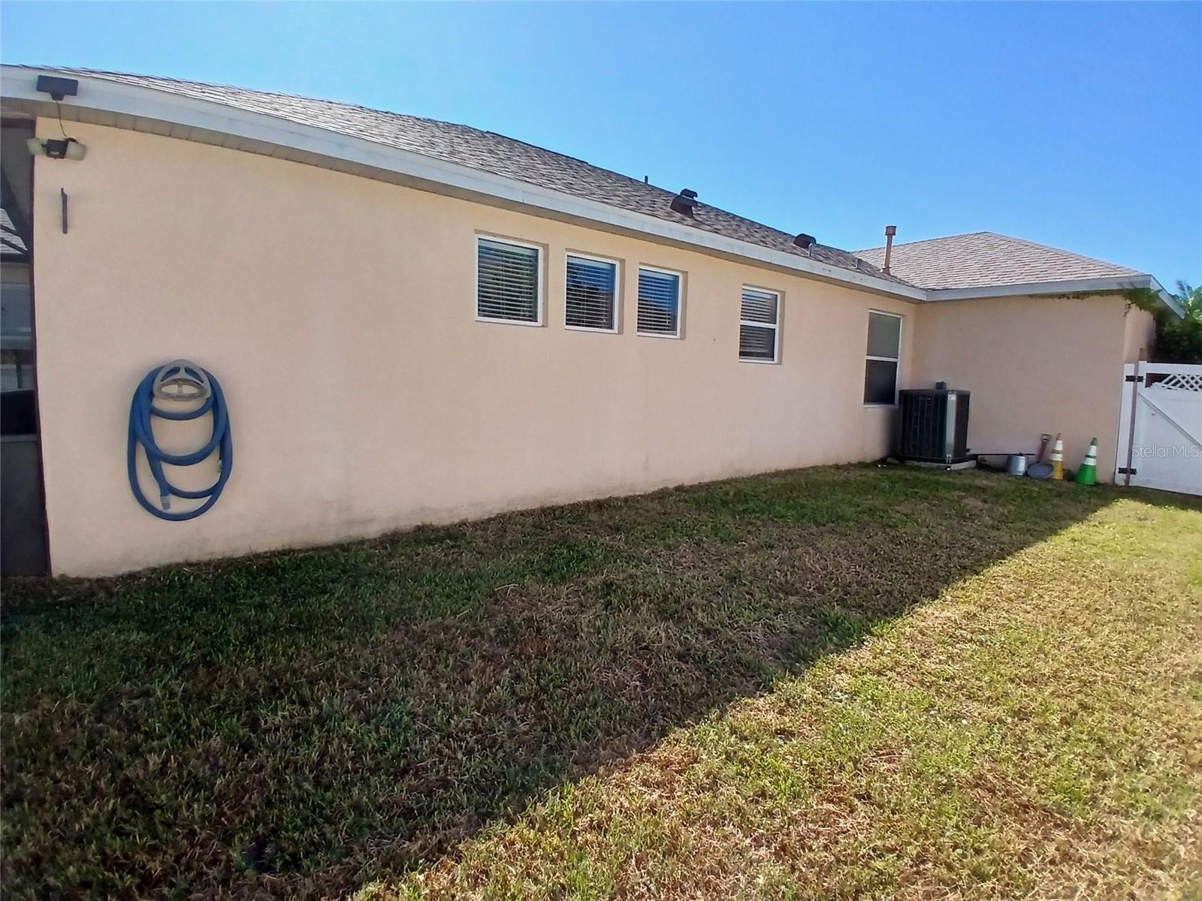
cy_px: 450
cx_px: 601
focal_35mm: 17
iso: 50
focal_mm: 1.4
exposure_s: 1/1248
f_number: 2.2
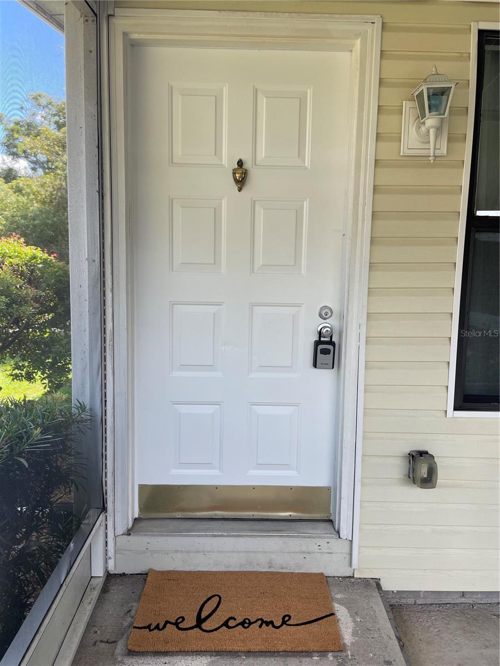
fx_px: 501
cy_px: 333
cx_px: 250
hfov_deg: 53.1
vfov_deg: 67.3
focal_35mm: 26
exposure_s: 1/239
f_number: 1.6
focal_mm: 4.2
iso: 32
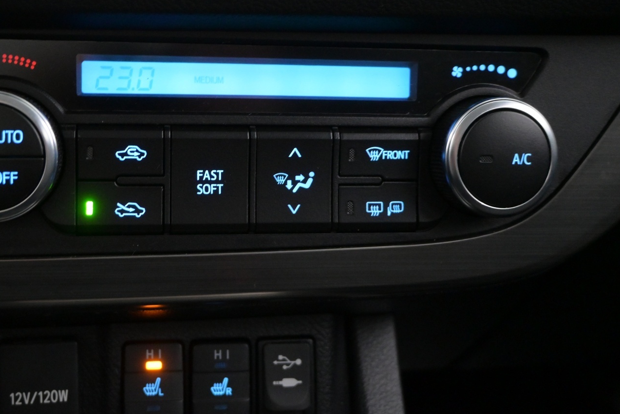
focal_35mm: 42
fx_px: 723
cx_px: 228
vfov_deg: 31.8
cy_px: 158
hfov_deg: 45.9
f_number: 4
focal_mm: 22
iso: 4000
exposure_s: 1/40
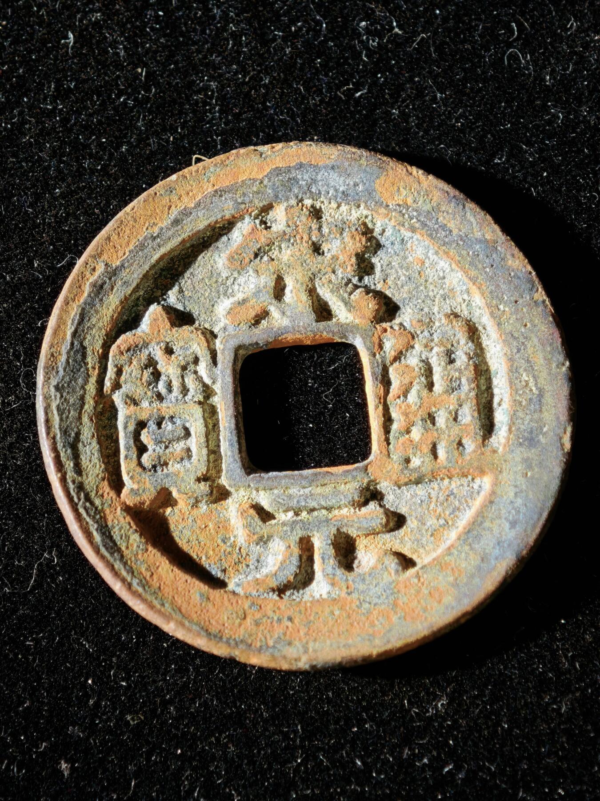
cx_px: 300
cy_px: 400
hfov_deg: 13.8
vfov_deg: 18.4
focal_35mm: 107
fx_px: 2473
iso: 320
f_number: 2
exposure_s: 1/100
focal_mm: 9
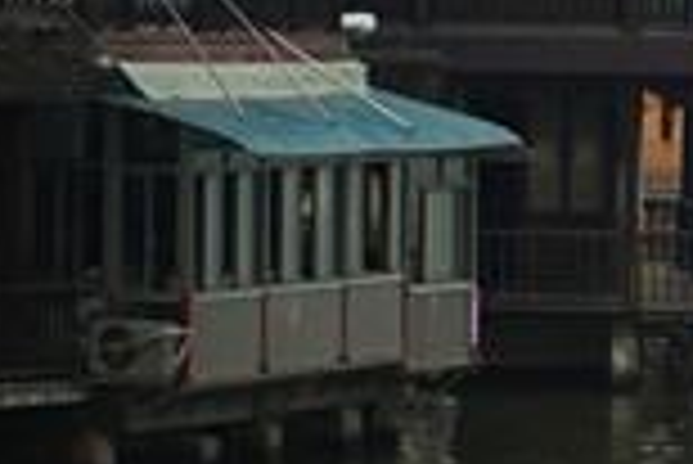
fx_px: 8277
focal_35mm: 430
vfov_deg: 3.2
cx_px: 1404
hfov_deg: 4.7
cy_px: -115
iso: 100
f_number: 4
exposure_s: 1/500
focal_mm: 55
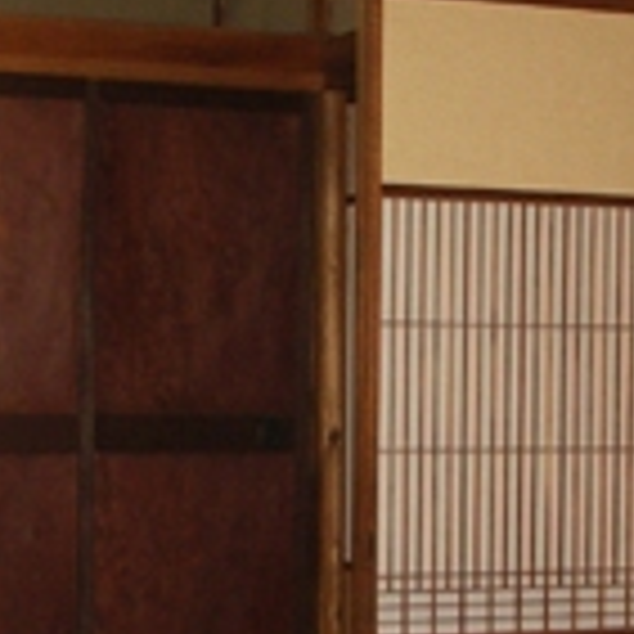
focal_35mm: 114
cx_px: 306
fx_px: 2362
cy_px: 459
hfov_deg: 15.3
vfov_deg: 15.2
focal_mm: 7.2
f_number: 2.8
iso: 200
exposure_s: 1/50
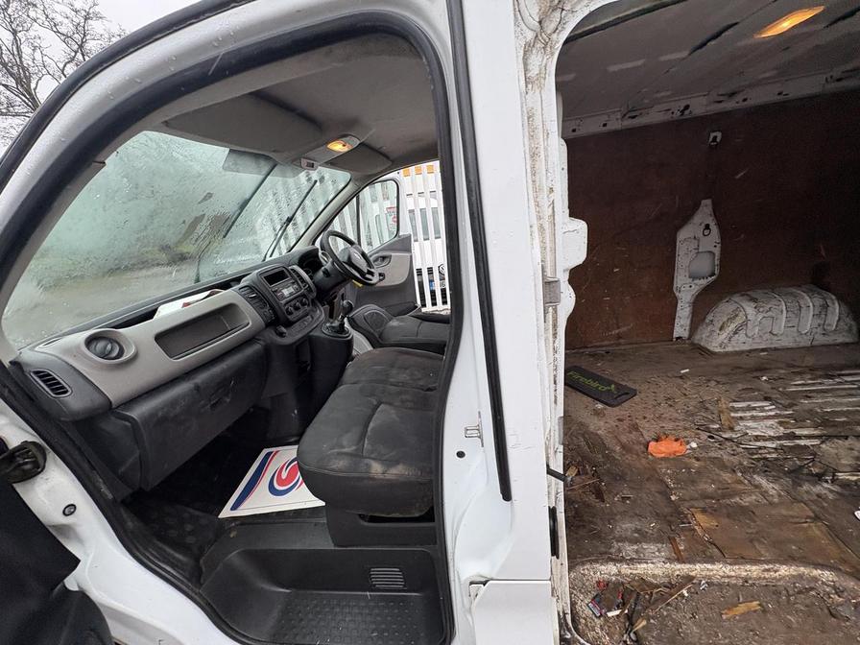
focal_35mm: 14
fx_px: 348
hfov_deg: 102.1
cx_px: 430
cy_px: 322
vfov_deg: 85.7
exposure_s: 1/99
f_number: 2.2
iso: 64
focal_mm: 2.22
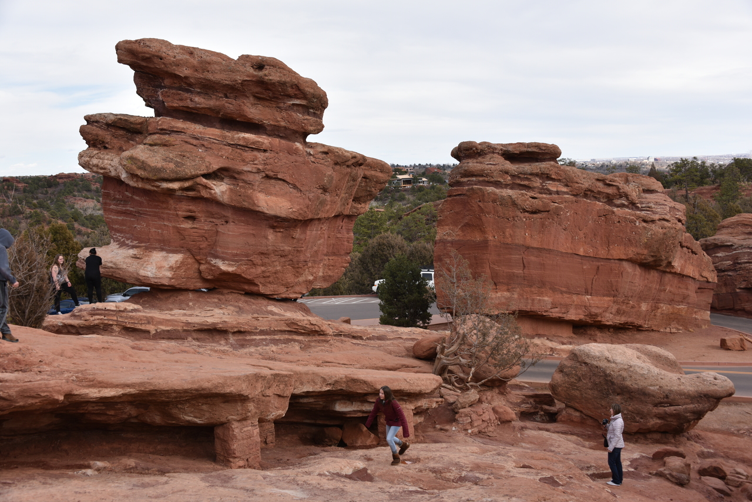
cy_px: 251
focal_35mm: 42
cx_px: 376
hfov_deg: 46.4
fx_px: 877
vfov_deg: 31.9
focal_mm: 42
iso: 100
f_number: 7.1
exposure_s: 1/200
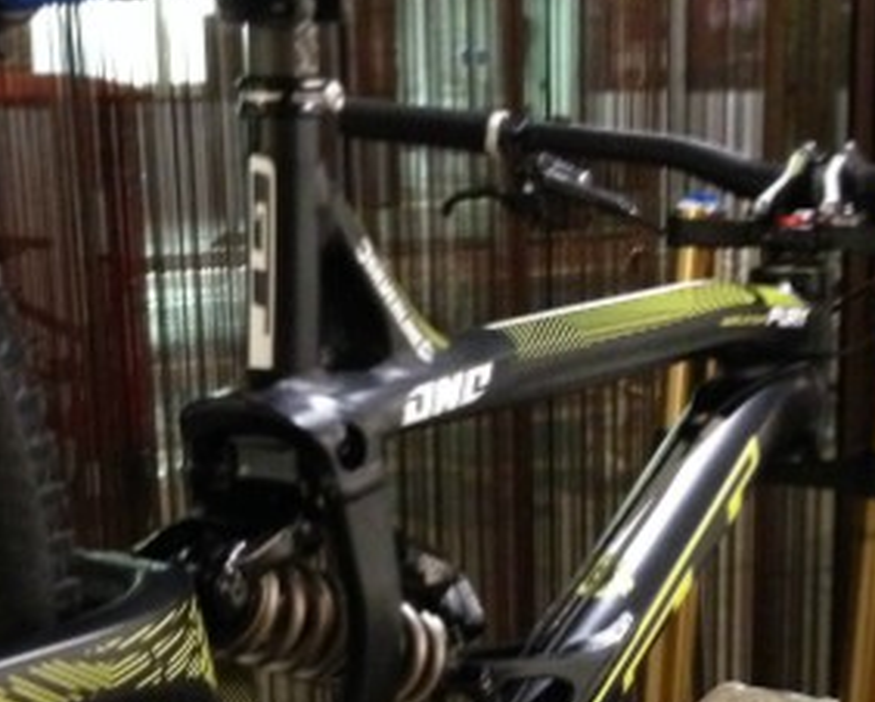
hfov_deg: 22.5
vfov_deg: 17.7
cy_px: 697
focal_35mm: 85
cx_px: 383
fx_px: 2203
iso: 800
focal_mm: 4.12
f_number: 2.4
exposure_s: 1/15
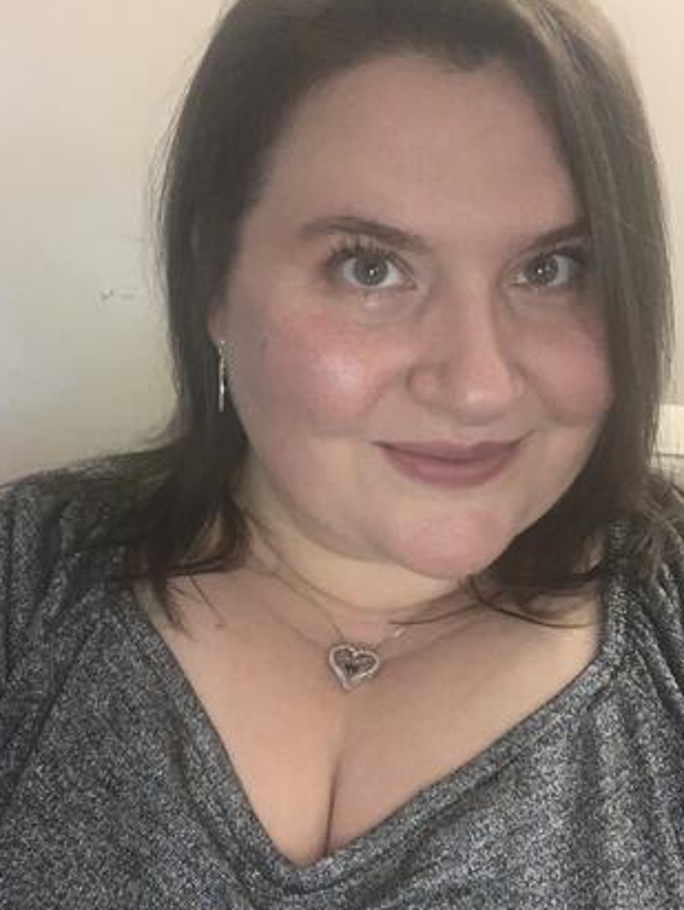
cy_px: 449
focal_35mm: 35
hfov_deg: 40.8
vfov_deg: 52.6
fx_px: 921
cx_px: 345
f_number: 2.2
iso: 250
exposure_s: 1/24
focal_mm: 2.87
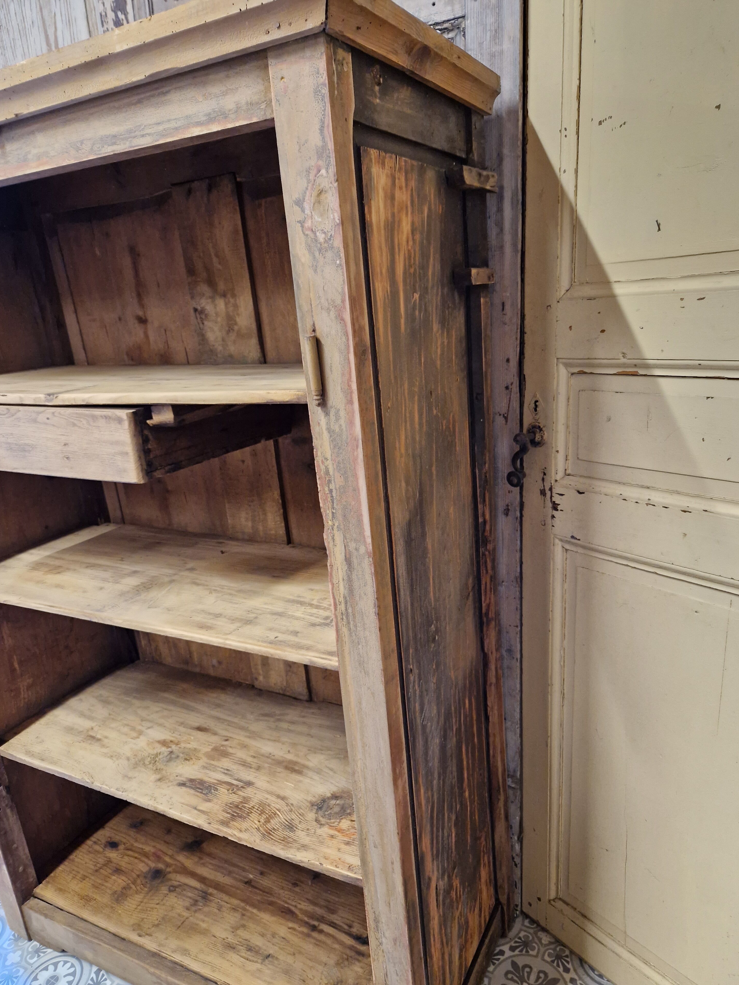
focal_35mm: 24
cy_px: 512
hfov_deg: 56.8
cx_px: 367
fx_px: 683
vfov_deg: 71.6
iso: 640
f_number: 1.8
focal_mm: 5.4
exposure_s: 1/100
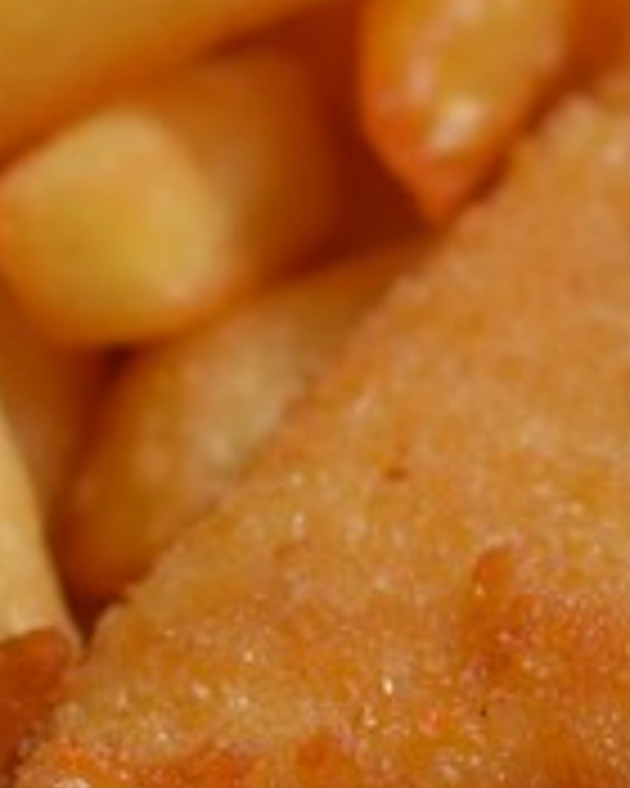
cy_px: 698
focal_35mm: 317
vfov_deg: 6.1
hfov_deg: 4.9
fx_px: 7389
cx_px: 603
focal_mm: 35
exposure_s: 1/125
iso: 100
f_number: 4.5
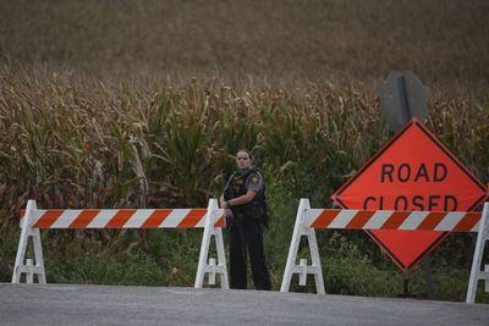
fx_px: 5435
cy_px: 163
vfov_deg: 3.4
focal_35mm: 400
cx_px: 244
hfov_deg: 5.2
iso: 1600
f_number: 5.6
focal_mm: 400
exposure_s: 1/250
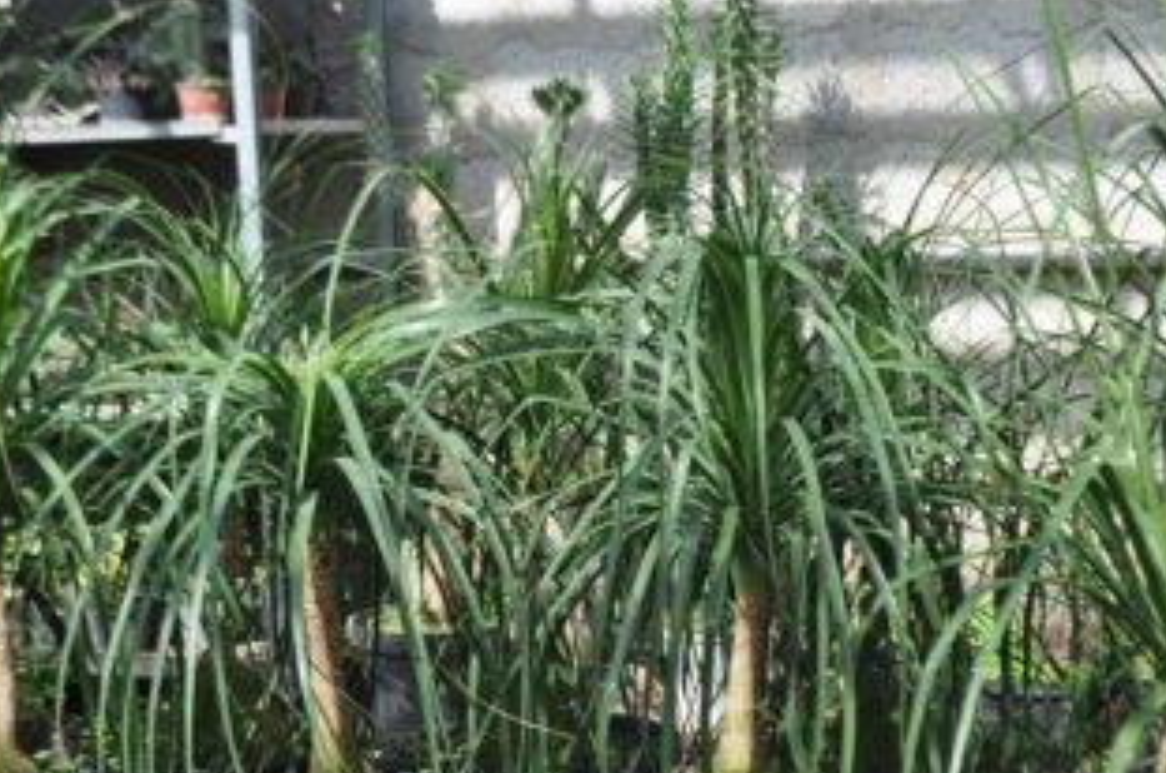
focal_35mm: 73
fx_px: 2350
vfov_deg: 18.6
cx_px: 630
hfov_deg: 27.9
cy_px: 527
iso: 200
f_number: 8
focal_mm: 35
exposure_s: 1/160
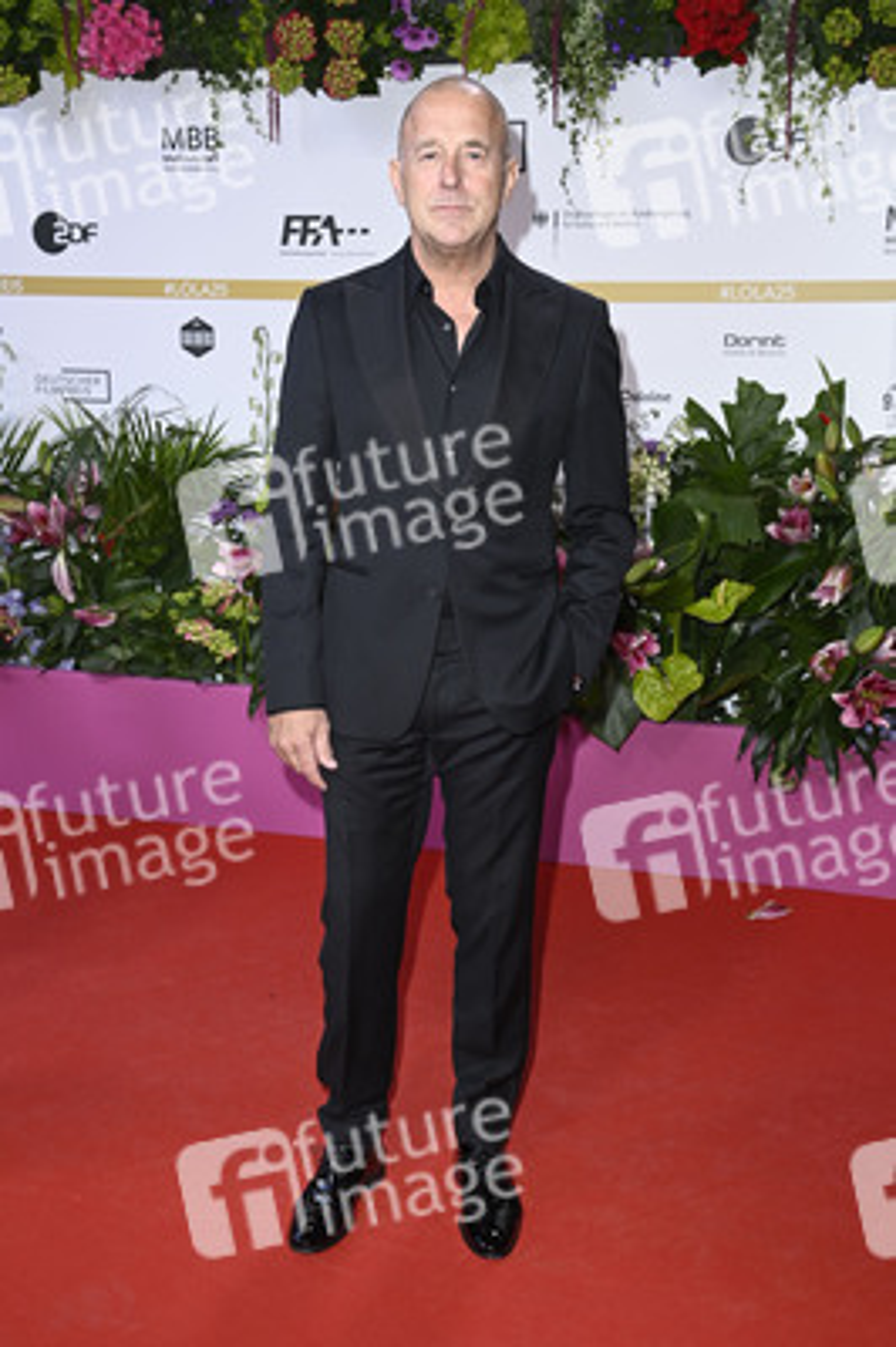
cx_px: 448
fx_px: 1720
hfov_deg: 29.2
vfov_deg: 42.8
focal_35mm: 46
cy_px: 674
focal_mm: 46
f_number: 6.3
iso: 640
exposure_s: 1/250
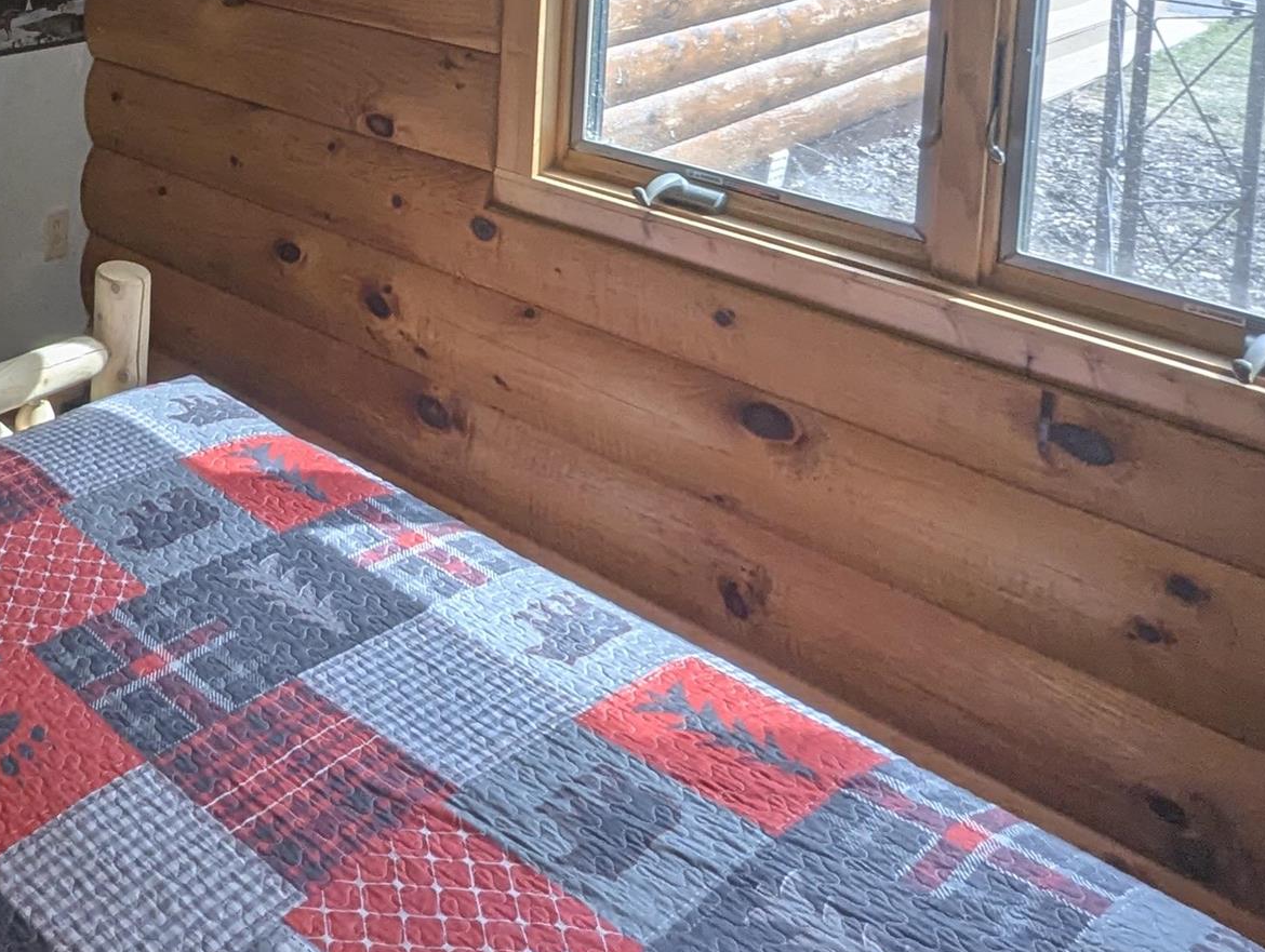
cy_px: -180
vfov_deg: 34.1
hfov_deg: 45.1
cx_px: -16
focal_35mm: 34
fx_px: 1244
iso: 52
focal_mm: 1.95
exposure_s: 1/120
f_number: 2.2
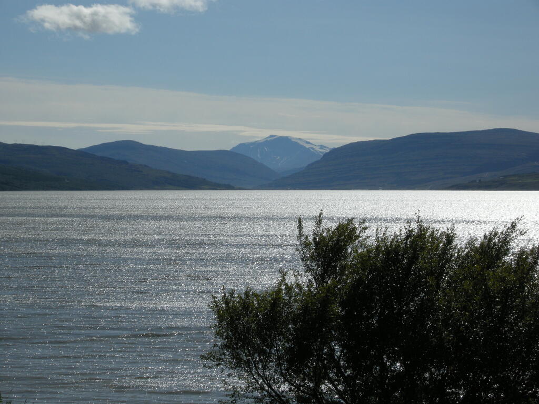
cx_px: 270
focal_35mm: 123
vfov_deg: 12.0
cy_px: 202
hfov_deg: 16.0
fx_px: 1915
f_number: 7.3
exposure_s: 1/1000
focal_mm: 26.3
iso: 100
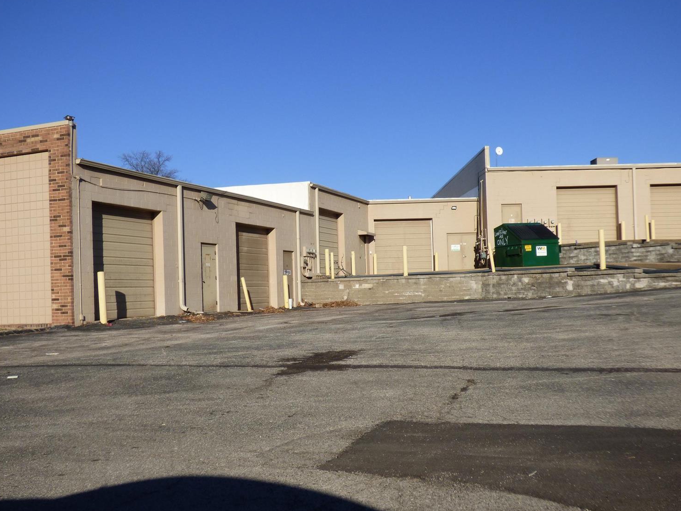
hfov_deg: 50.1
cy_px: 272
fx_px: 728
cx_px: 336
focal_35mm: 37
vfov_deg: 38.7
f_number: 3.4
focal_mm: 5.97
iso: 100
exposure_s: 1/2000
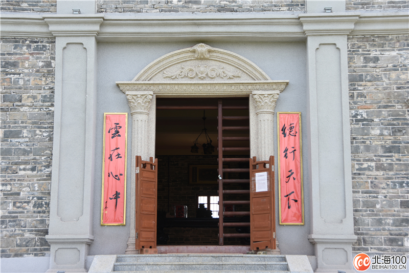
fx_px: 647
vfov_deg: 23.8
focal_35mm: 57
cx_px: 204
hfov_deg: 35.1
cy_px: 136
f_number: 5.6
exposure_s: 1/125
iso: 100
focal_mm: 38
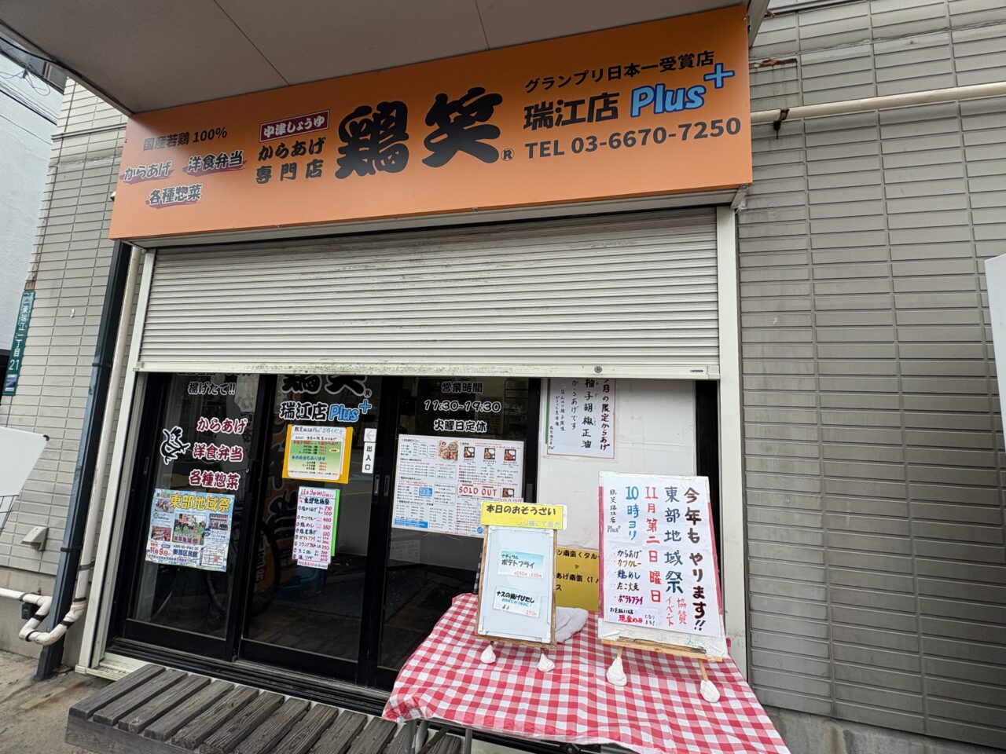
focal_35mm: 14
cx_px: 503
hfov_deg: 102.1
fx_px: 407
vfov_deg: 85.7
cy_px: 377
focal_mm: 2.22
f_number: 2.2
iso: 40
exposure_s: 1/505
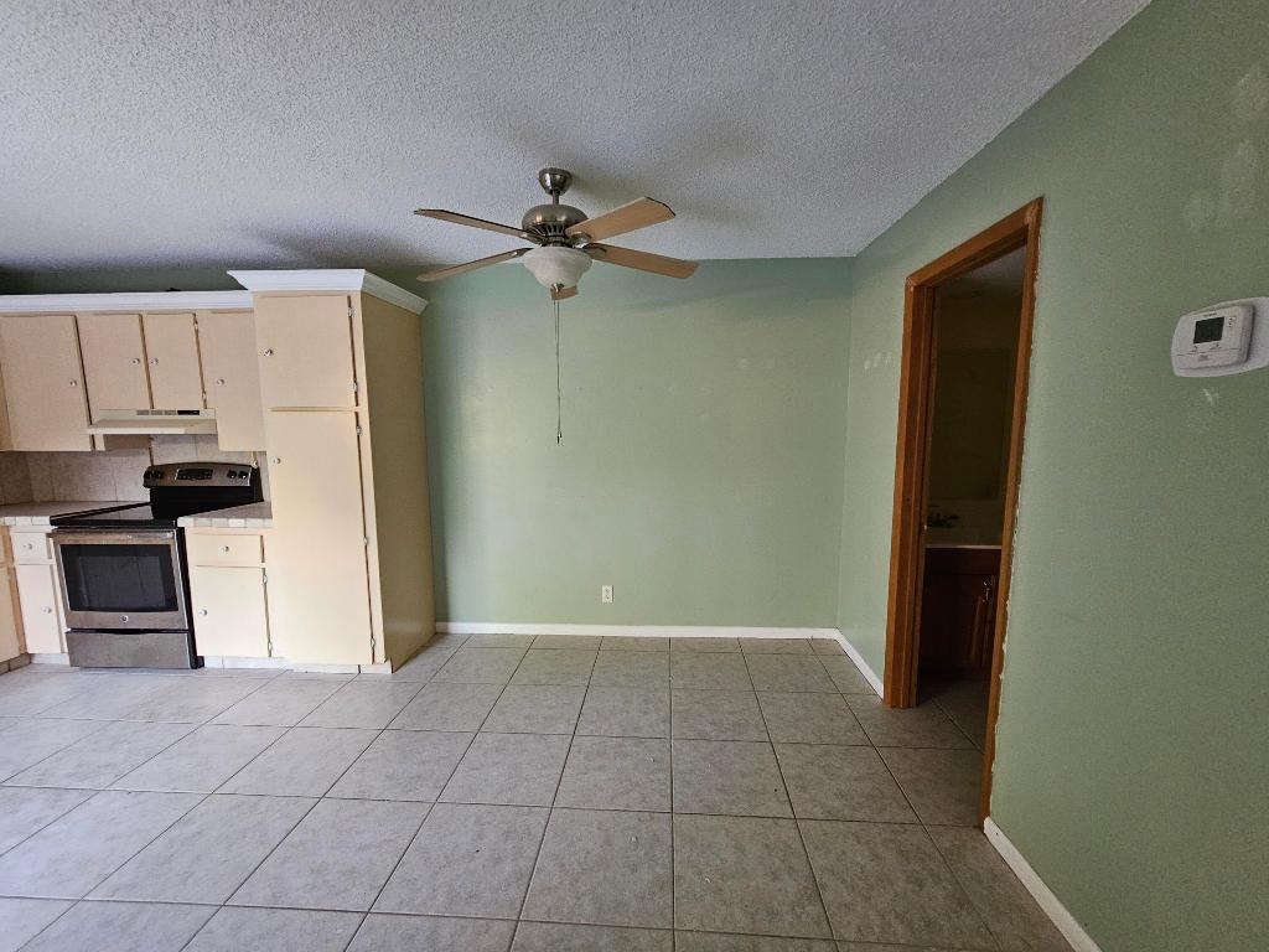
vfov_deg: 89.9
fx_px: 477
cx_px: 634
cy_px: 476
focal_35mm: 13
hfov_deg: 106.2
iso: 400
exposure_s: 1/40
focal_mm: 2.2
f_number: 2.2
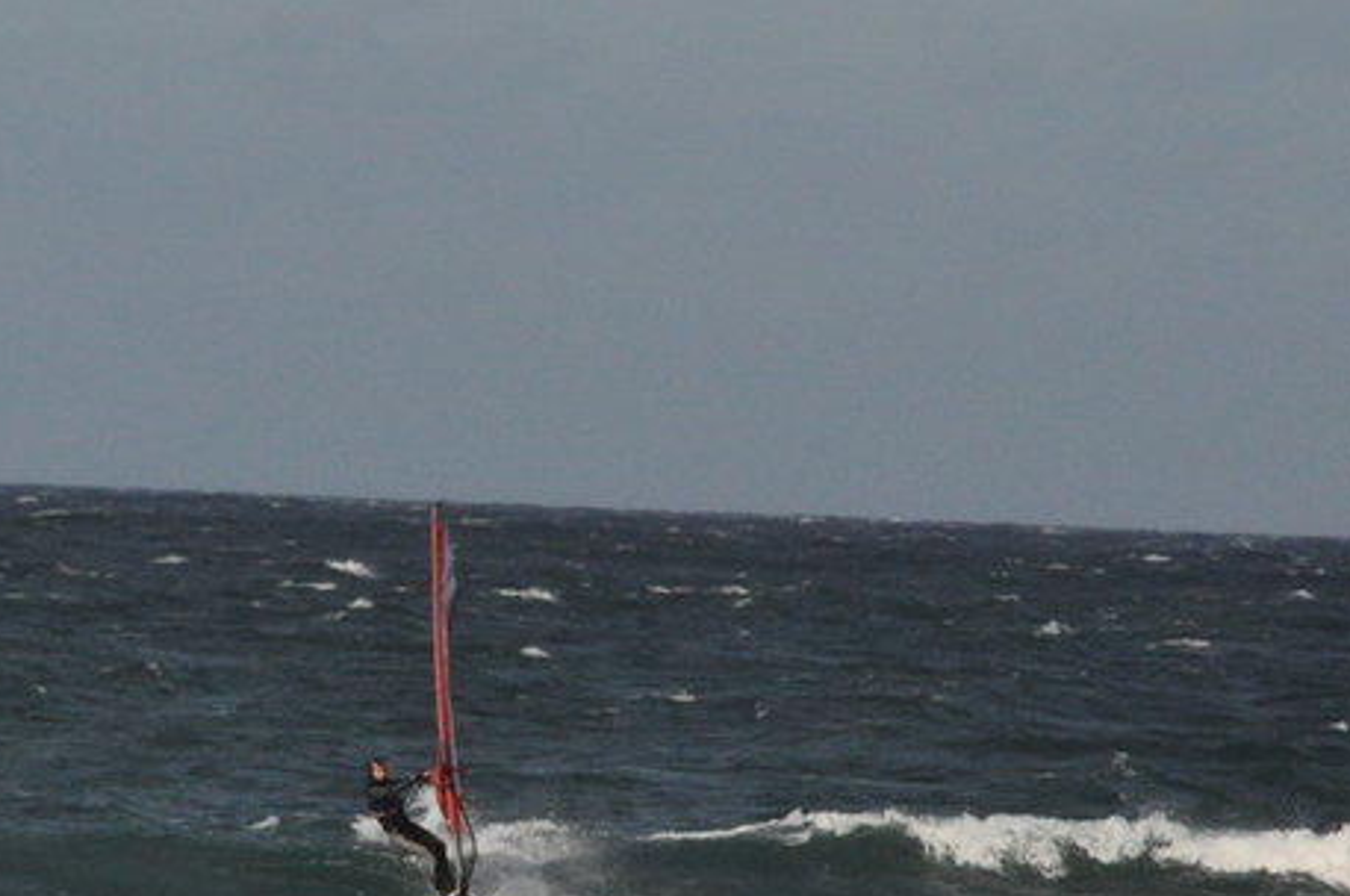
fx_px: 17675
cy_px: 648
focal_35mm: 472
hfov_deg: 4.4
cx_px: 495
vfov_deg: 2.9
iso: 3200
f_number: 18
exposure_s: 1/4000
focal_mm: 200
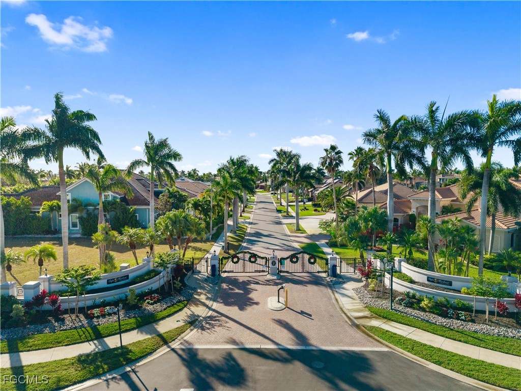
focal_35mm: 24
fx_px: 361
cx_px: 260
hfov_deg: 71.6
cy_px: 196
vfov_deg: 56.8
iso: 100
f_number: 1.8
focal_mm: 8.67
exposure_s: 1/400
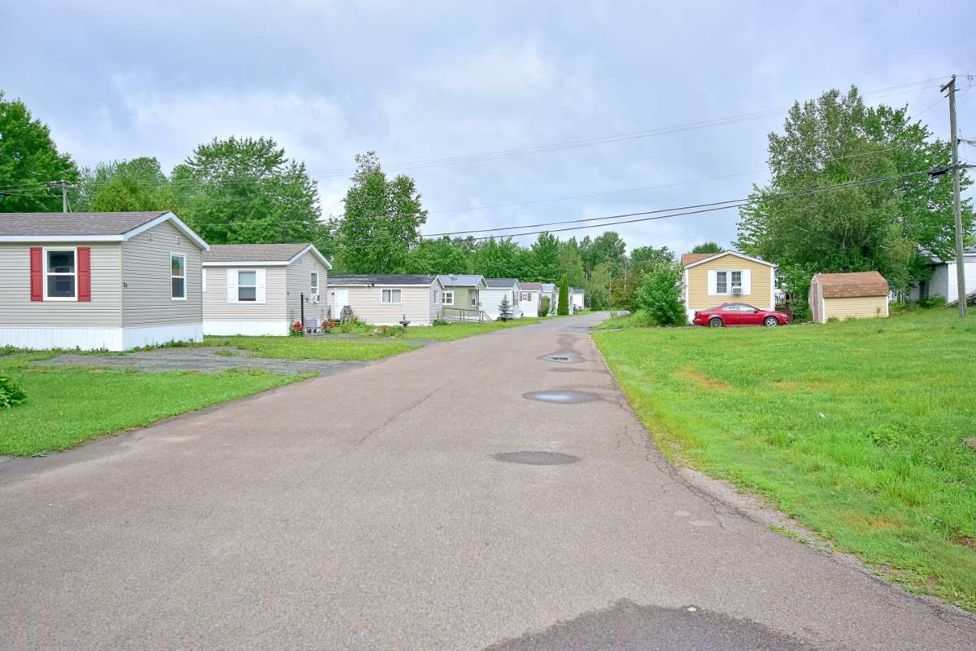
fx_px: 813
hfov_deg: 61.9
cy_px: 326
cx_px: 488
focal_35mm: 30
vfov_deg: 43.6
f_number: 7.1
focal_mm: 20
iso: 320
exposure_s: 1/500
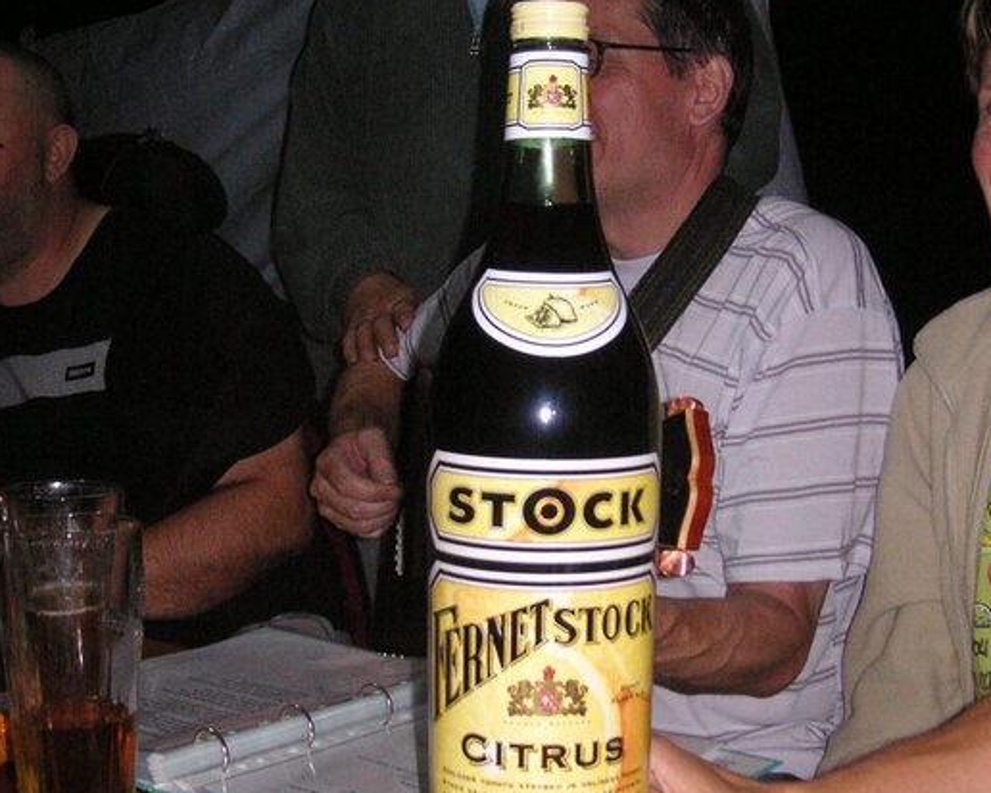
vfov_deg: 27.1
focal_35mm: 56
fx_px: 1643
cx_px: 568
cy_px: 413
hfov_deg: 33.5
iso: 160
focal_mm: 6.1
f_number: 2.8
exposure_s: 1/45
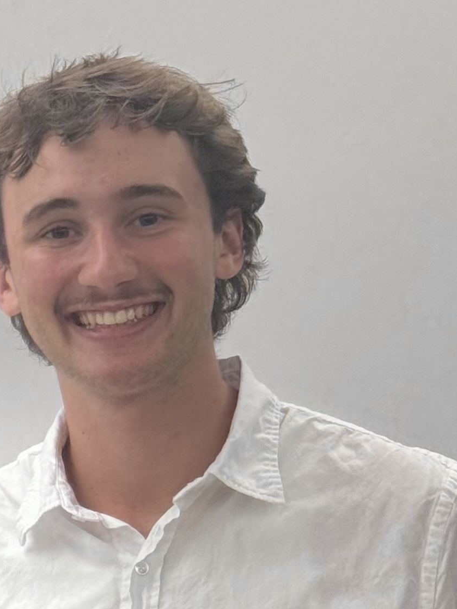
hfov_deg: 8.4
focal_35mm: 173
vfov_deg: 11.4
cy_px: 470
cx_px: -245
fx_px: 3046
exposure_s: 1/120
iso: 80
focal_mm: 6.76
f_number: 1.78
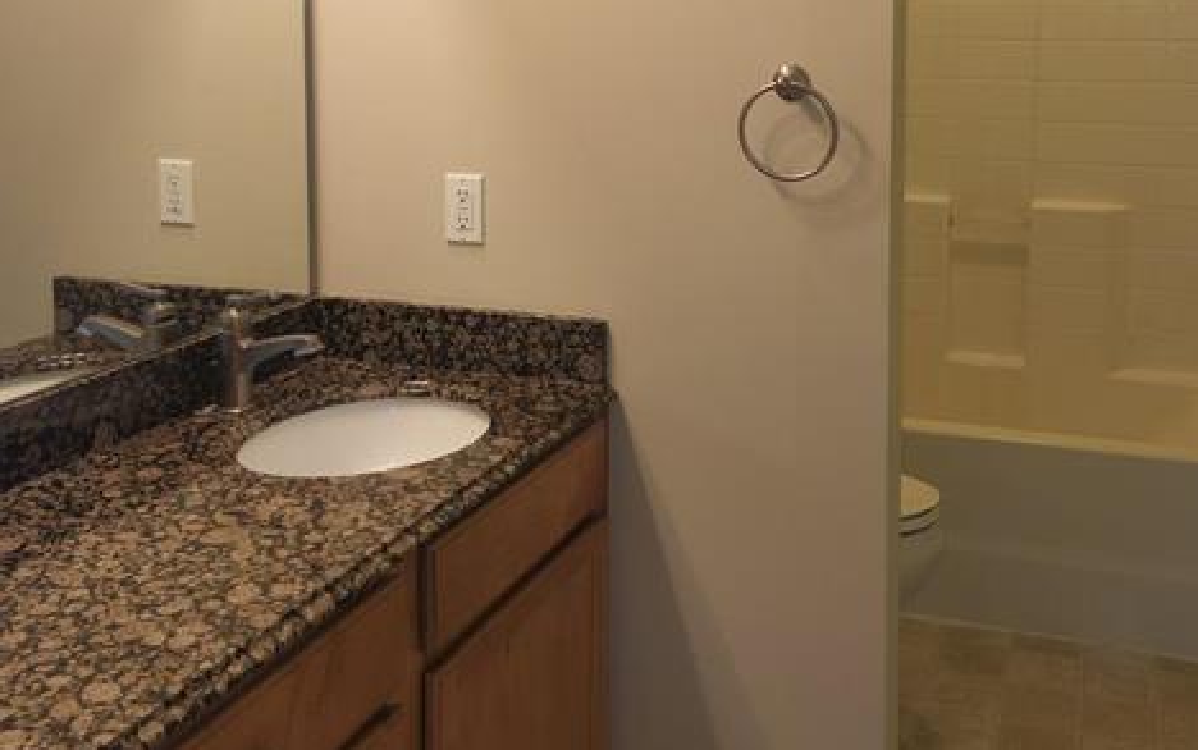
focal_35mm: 40
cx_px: 694
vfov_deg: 31.1
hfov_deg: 49.1
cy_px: 141
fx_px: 1307
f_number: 1.8
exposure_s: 1/60
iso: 32
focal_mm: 5.4
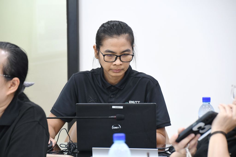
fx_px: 1377
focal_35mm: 210
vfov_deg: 6.5
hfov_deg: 9.8
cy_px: 78
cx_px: 118
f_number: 6
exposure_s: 1/30
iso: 1800
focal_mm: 140
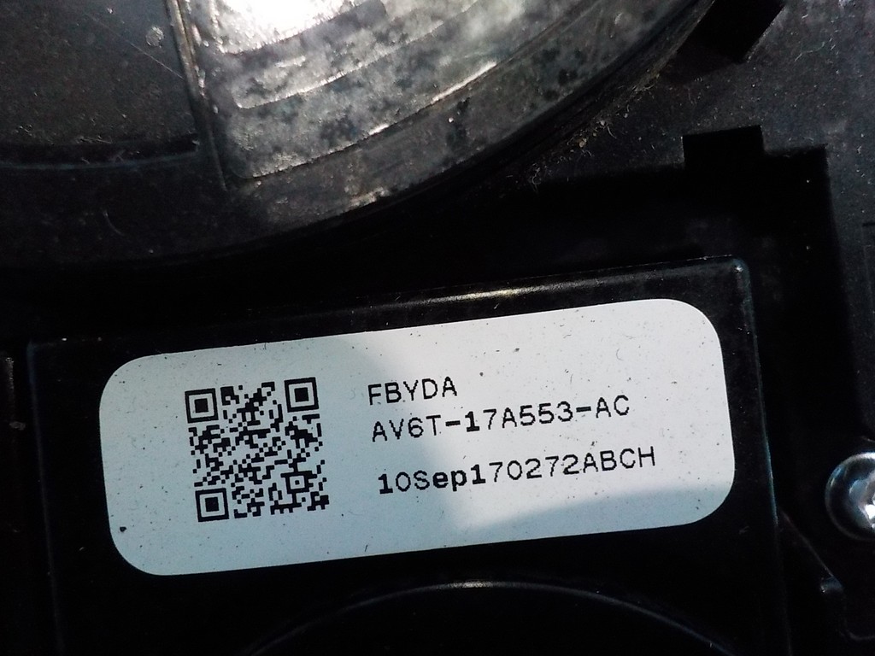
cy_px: 328
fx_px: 758
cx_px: 438
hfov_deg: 60.0
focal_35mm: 30
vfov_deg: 46.8
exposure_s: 1/50
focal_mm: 4.1
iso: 800
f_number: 3.3
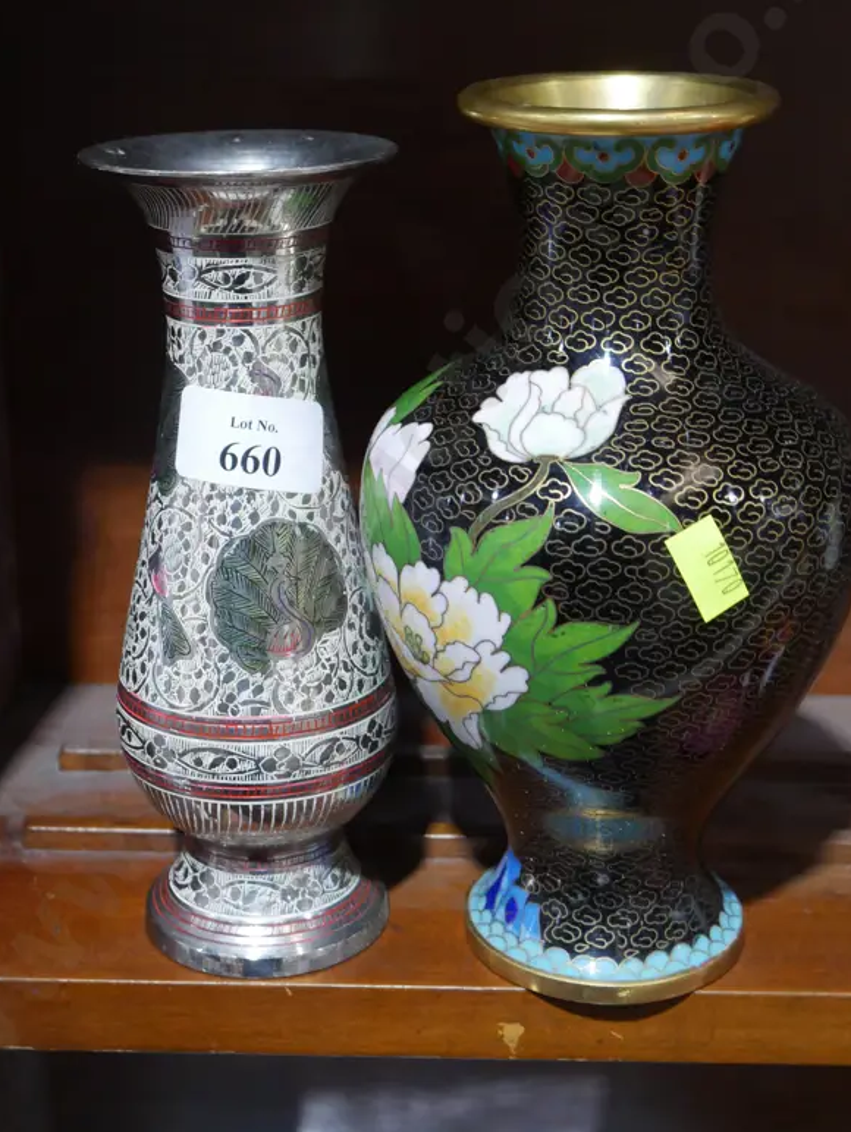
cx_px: 397
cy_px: 481
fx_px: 1997
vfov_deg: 31.6
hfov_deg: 24.0
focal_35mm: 61
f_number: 5.1
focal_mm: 23
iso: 1250
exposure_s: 1/60
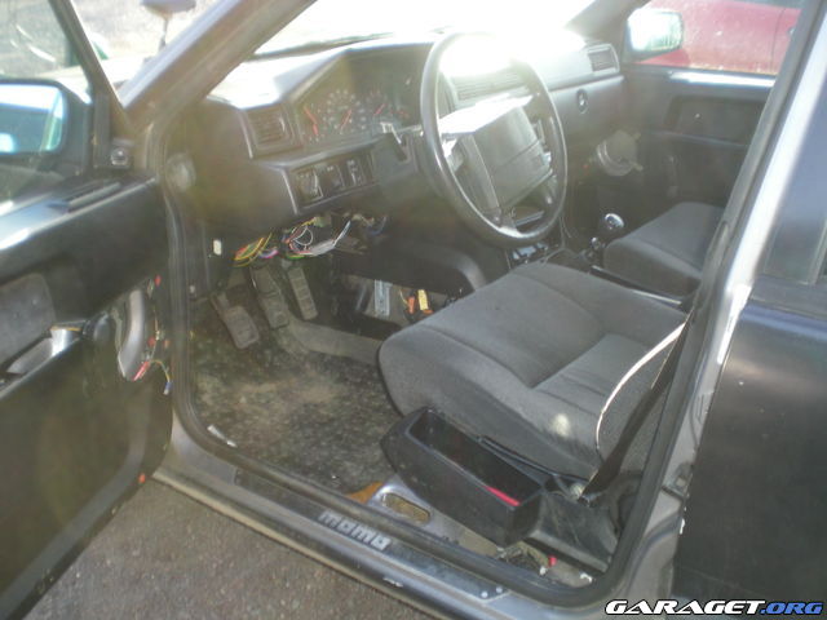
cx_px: 414
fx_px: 908
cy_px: 310
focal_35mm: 38
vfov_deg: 37.7
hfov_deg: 49.0
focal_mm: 6.3
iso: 100
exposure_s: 1/71
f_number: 3.1
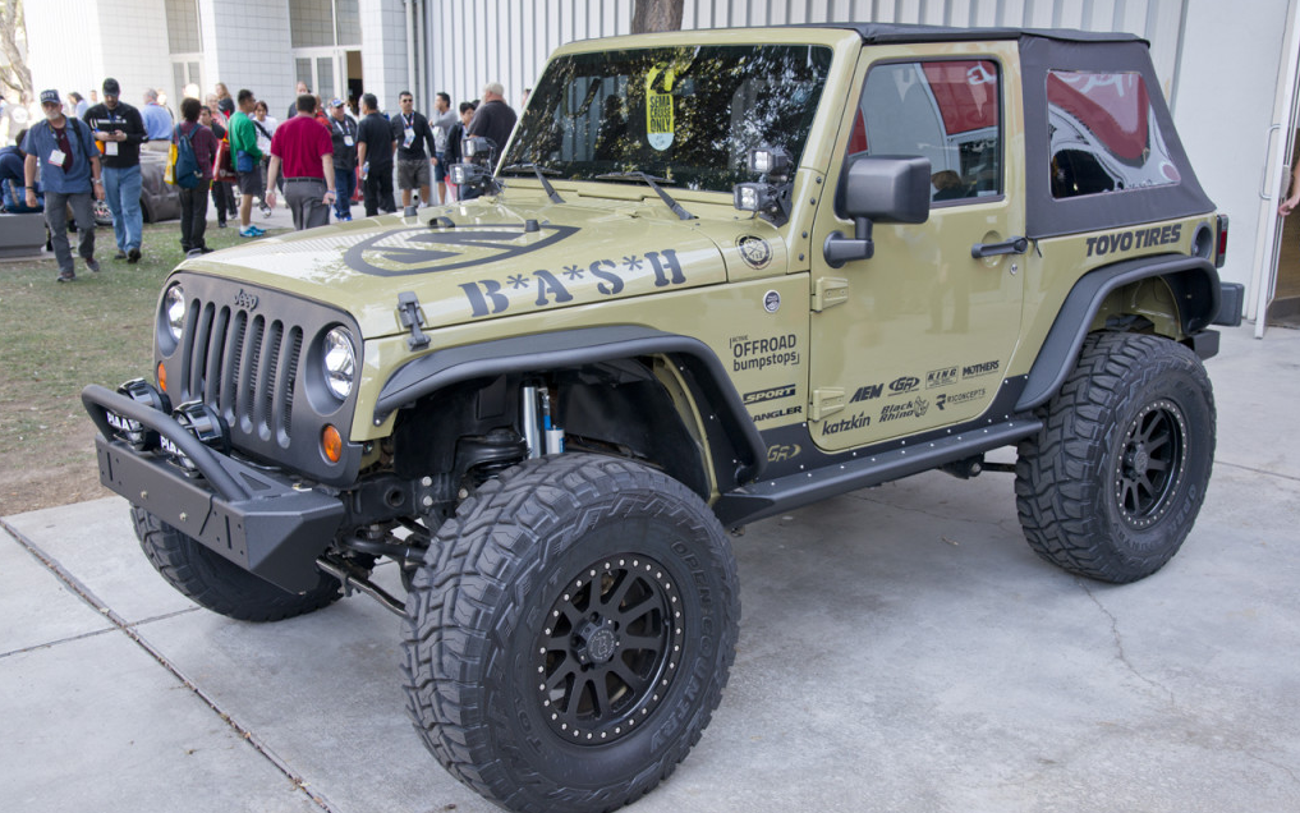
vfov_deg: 32.8
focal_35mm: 39
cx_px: 649
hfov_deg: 50.4
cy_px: 429
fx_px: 1382
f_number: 7.1
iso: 320
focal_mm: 38
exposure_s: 1/60
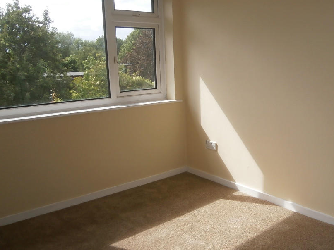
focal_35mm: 33
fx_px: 318
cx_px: 207
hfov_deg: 54.8
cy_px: 137
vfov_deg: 42.9
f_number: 2.8
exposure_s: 1/500
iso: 80
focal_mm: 4.7
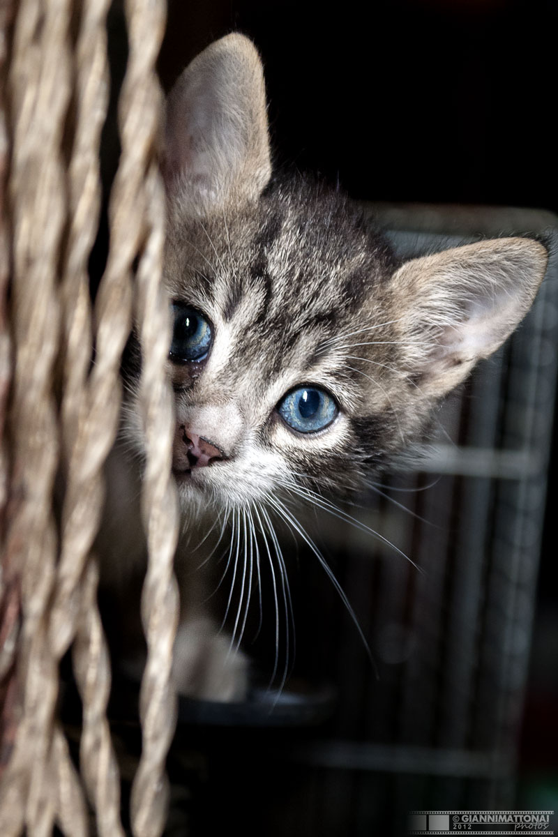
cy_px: 418
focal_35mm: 105
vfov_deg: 19.5
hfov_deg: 13.0
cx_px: 279
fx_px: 2441
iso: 1600
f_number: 4
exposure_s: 1/25
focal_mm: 70
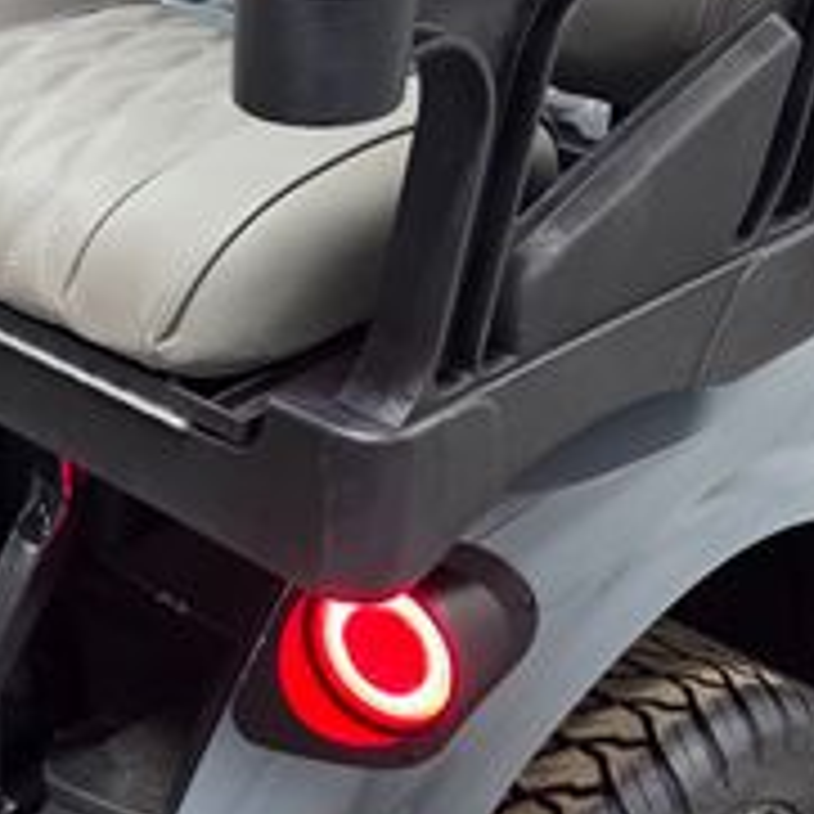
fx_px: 1916
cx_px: -90
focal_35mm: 72
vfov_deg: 24.0
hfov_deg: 22.6
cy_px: 391
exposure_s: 1/120
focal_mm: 6.3
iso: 250
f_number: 1.7
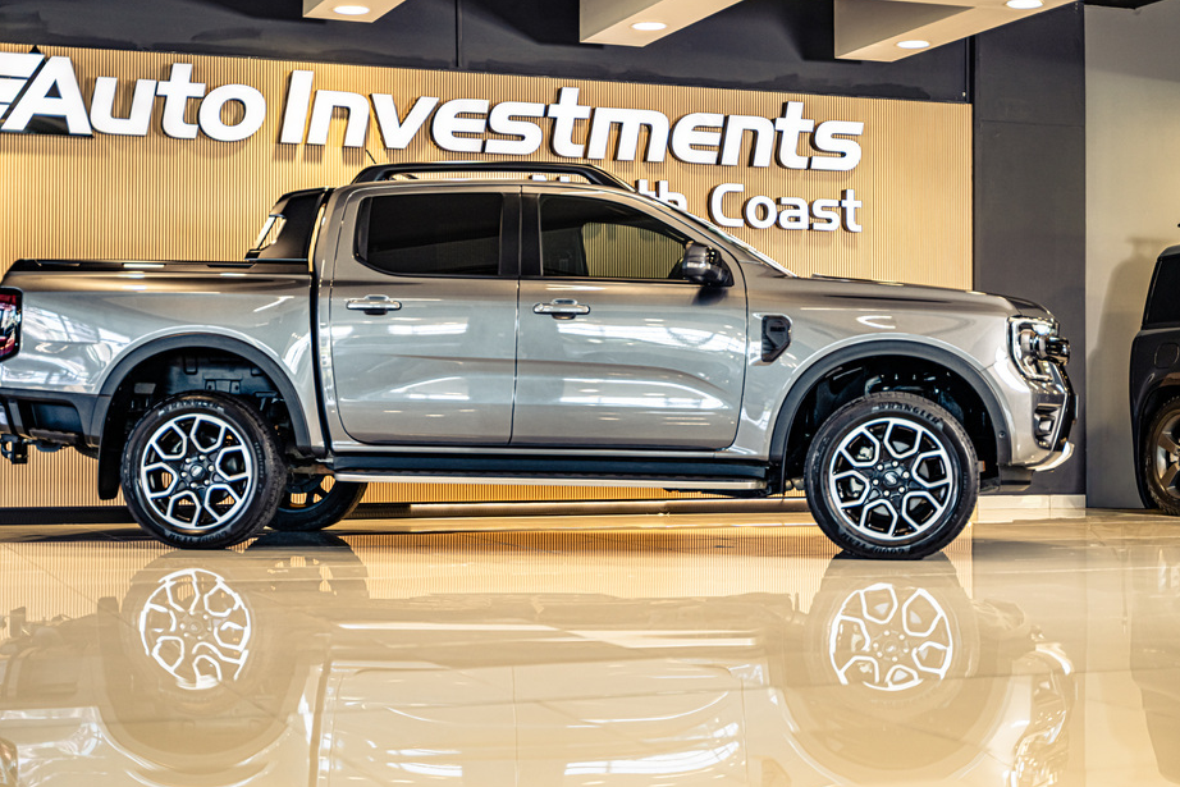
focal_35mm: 61
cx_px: 564
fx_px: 2000
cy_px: 379
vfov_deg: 22.3
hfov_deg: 32.9
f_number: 2.8
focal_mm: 55
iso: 320
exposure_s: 1/125
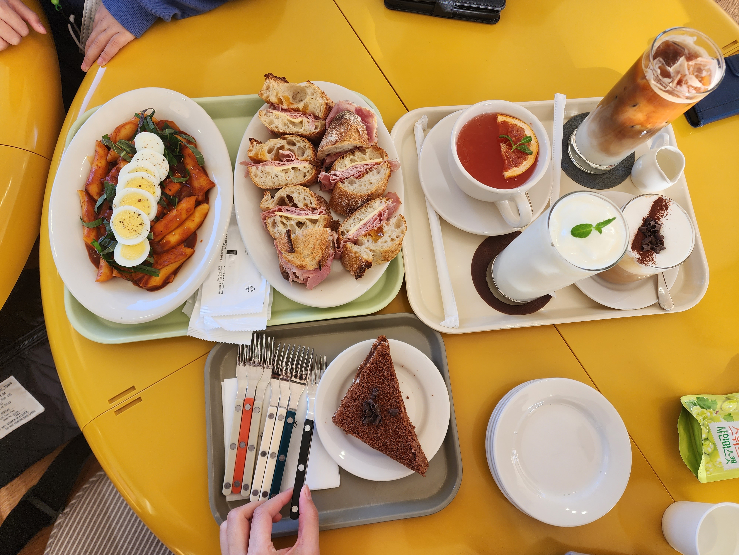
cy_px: 278
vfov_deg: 58.9
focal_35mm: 23
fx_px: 491
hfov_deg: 73.9
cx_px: 370
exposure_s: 1/120
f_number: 1.8
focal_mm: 6.4
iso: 50
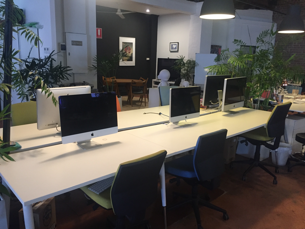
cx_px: 152
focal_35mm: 29
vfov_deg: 48.2
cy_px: 114
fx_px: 256
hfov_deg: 61.7
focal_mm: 4.15
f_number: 2.2
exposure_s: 1/33
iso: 200
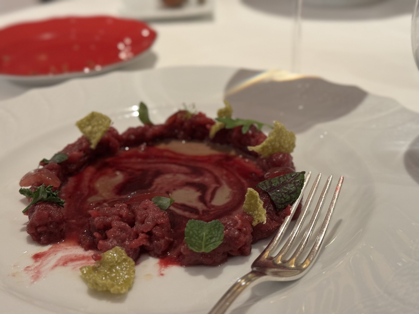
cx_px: 210
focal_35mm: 48
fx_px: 581
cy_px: 157
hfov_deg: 39.7
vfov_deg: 30.3
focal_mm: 6.76
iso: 320
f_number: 1.78
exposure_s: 1/33
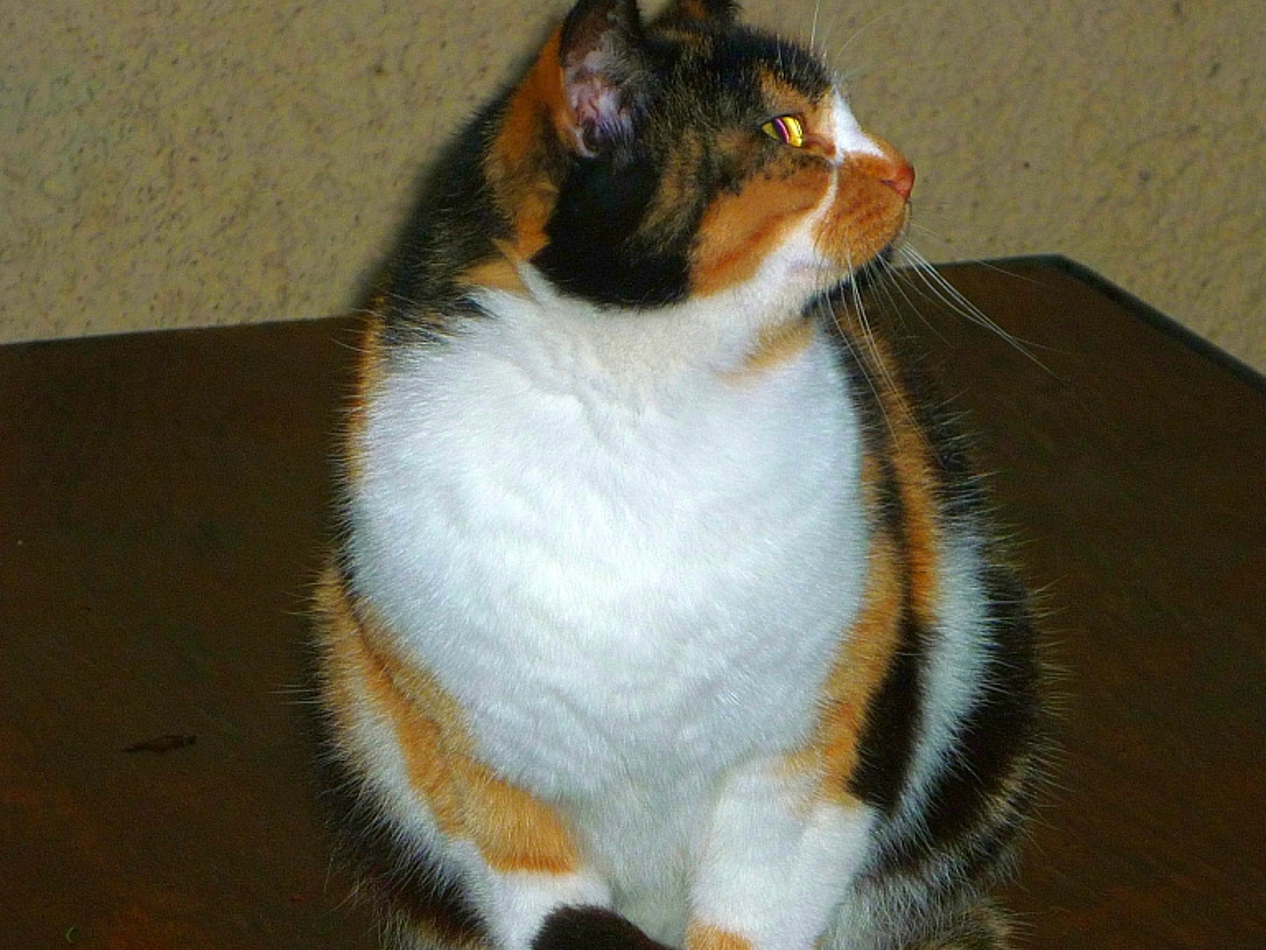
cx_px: 757
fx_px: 5962
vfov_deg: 9.1
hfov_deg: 12.1
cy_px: 401
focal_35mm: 163
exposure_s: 1/125
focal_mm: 22
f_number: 5.9
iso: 125
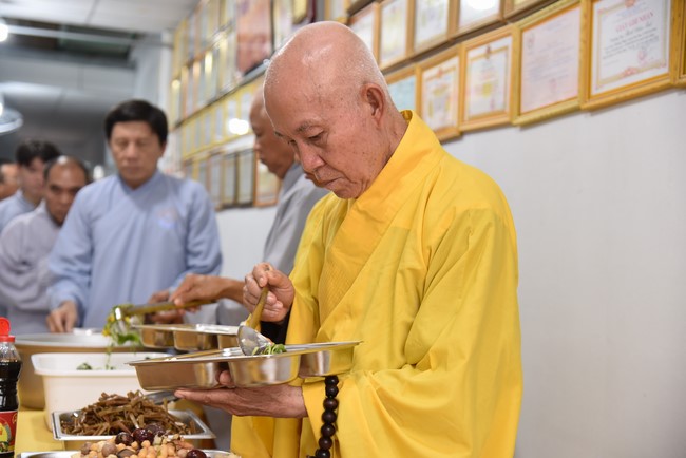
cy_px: 229
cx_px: 343
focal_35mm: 65
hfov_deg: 30.9
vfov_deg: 20.9
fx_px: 1239
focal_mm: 65
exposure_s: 1/125
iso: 1250
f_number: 4
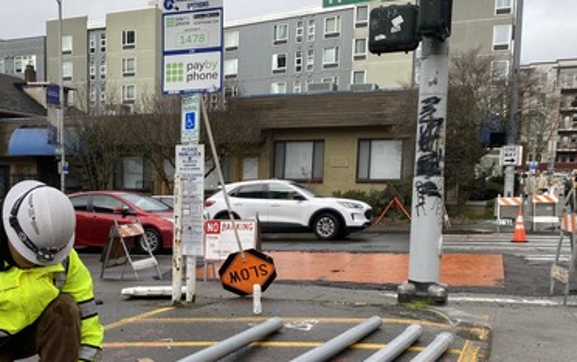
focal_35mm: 40
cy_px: 249
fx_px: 629
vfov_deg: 31.7
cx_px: 180
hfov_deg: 48.2
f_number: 1.8
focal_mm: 4.25
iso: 32
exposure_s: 1/473
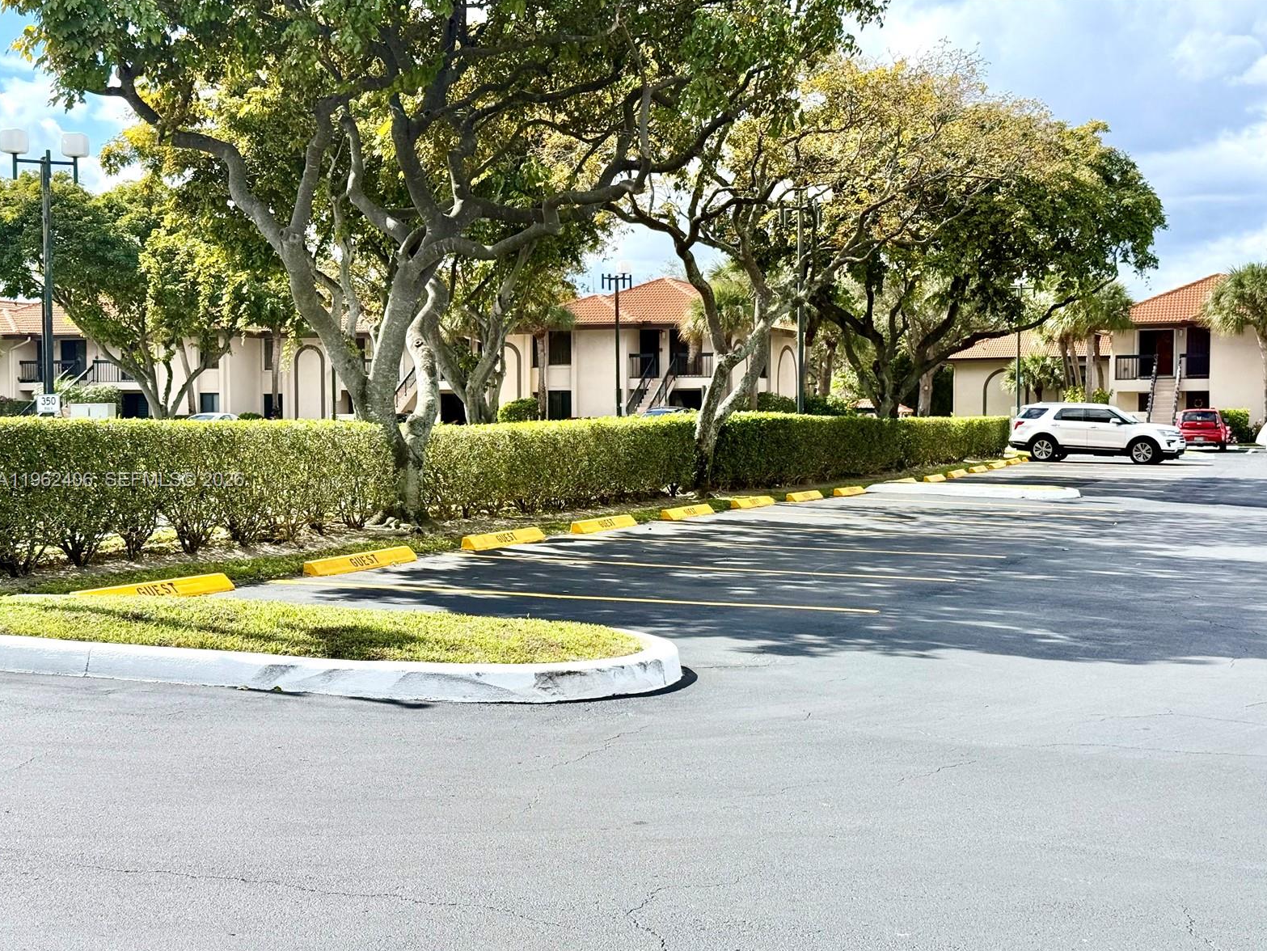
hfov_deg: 38.9
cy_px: 481
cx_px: 640
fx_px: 1794
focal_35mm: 49
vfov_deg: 29.7
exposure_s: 1/3891
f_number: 1.78
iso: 100
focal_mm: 6.76
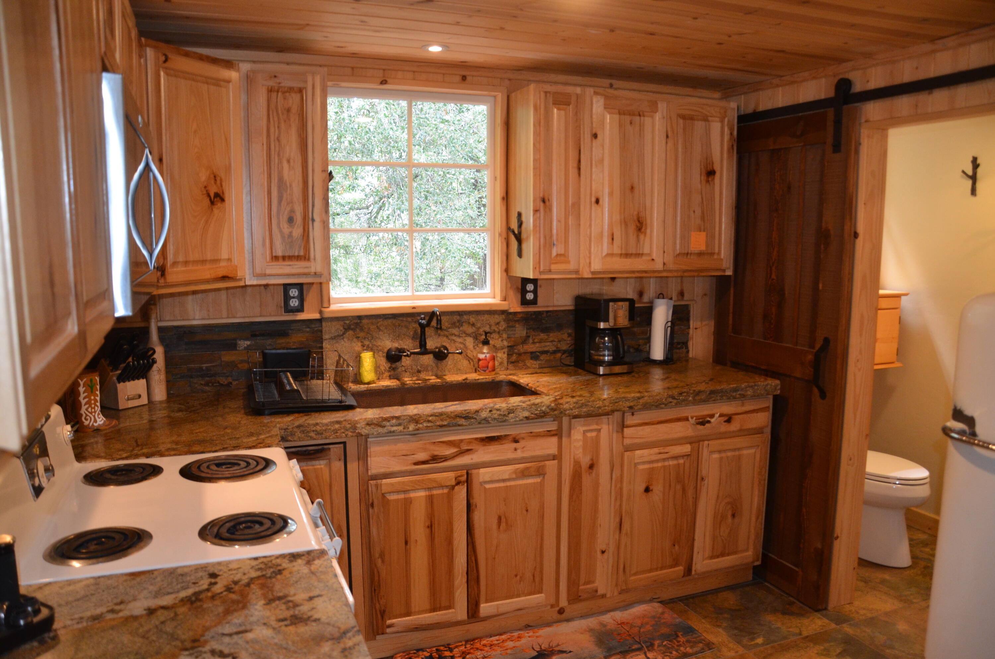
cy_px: 330
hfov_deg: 67.5
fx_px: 745
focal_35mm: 27
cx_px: 498
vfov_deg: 47.7
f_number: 3.5
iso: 800
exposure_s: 1/60
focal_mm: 18
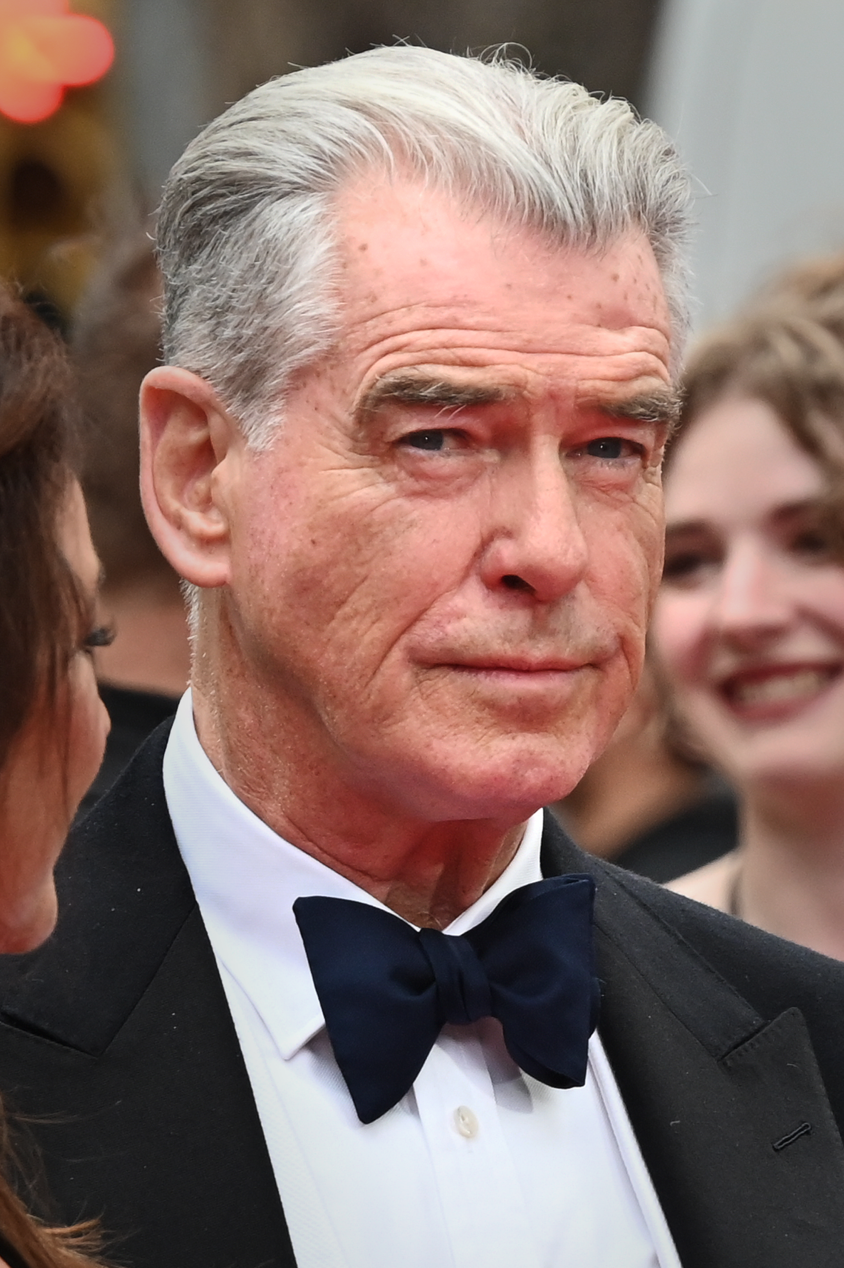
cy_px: 634
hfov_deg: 6.9
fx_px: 7042
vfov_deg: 10.3
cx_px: 422
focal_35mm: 200
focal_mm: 200
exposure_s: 1/250
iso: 1600
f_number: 6.3
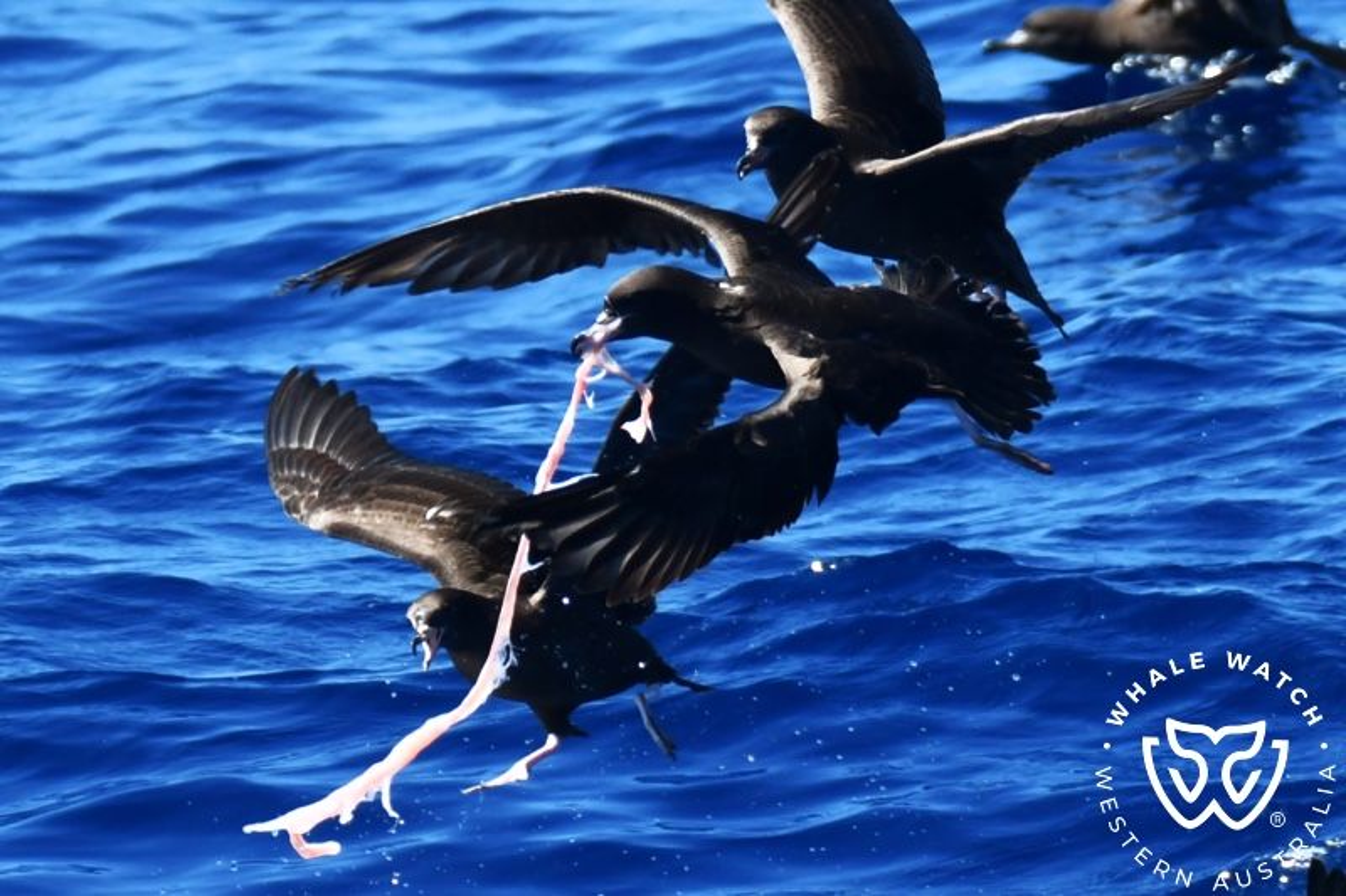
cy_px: 448
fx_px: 20745
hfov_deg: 3.7
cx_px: 673
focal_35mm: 555
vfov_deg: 2.5
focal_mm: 370
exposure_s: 1/1600
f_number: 6
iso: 400
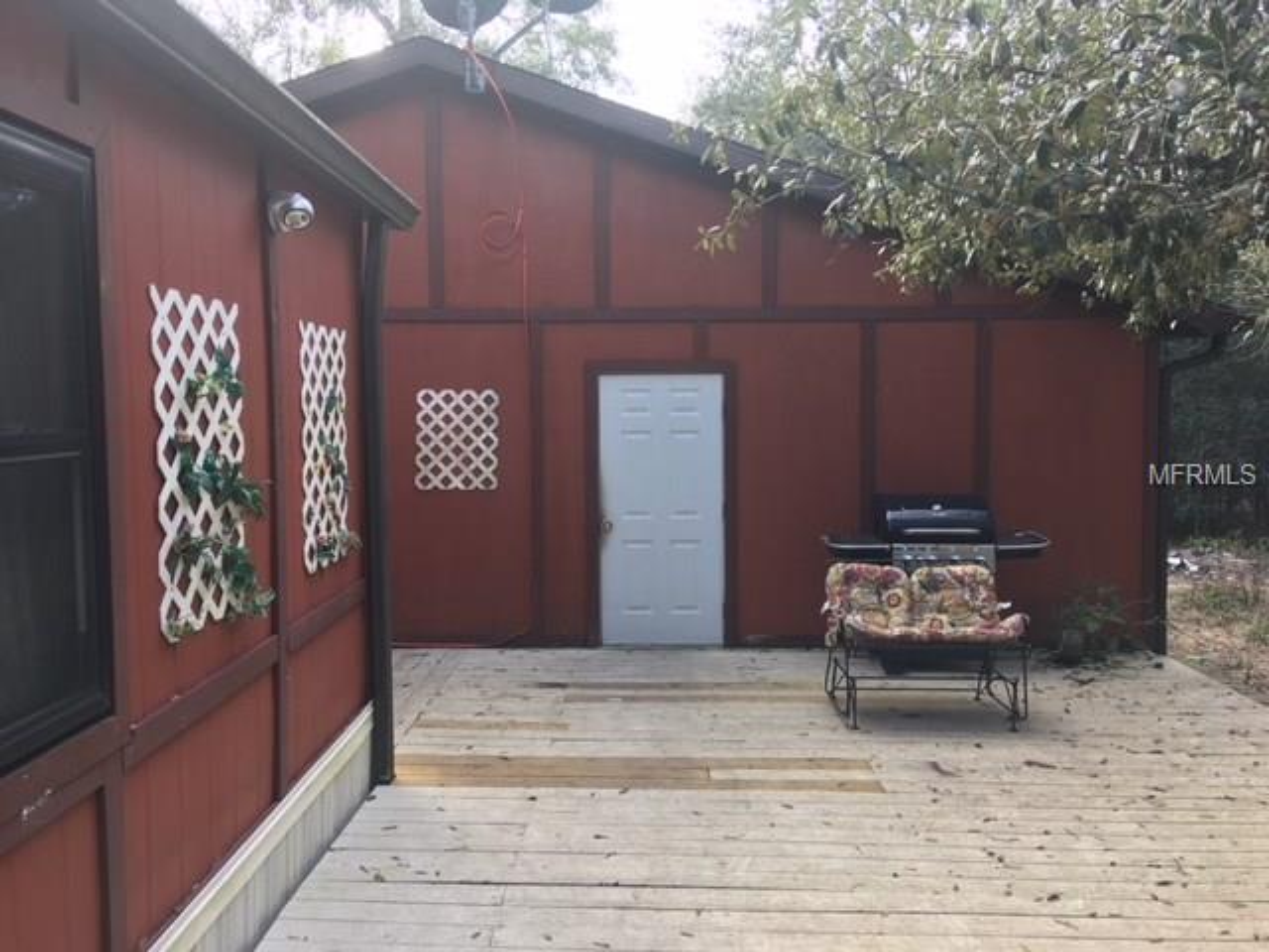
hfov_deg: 61.7
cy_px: 476
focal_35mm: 29
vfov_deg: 48.2
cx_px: 634
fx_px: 1063
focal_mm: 4.15
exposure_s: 1/125
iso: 25
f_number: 2.2
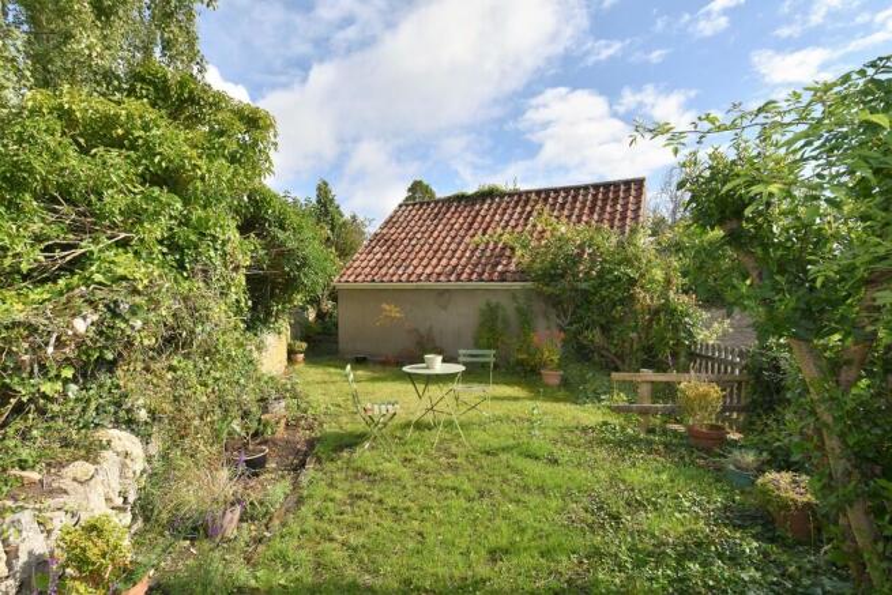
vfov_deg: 67.4
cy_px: 298
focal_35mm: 18
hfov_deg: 90.0
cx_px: 446
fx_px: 446
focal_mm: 12
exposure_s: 1/200
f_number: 9
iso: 100
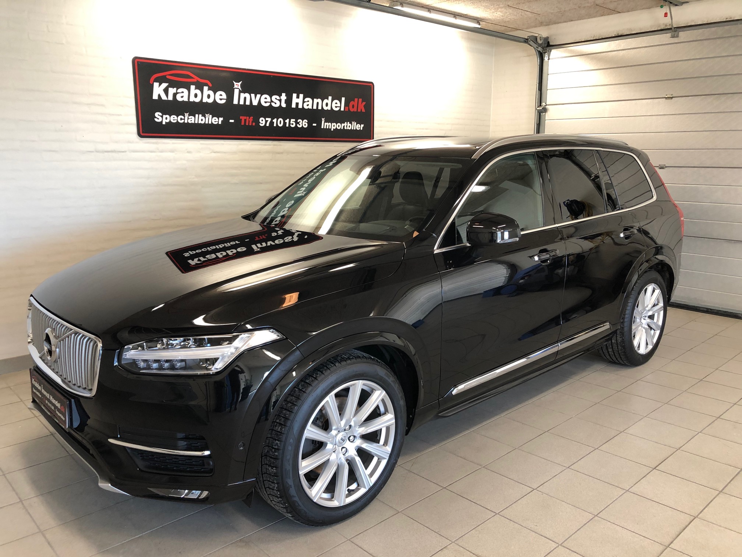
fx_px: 600
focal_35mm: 28
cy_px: 278
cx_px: 371
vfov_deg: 49.7
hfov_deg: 63.4
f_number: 1.8
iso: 40
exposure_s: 1/17
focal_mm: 3.99
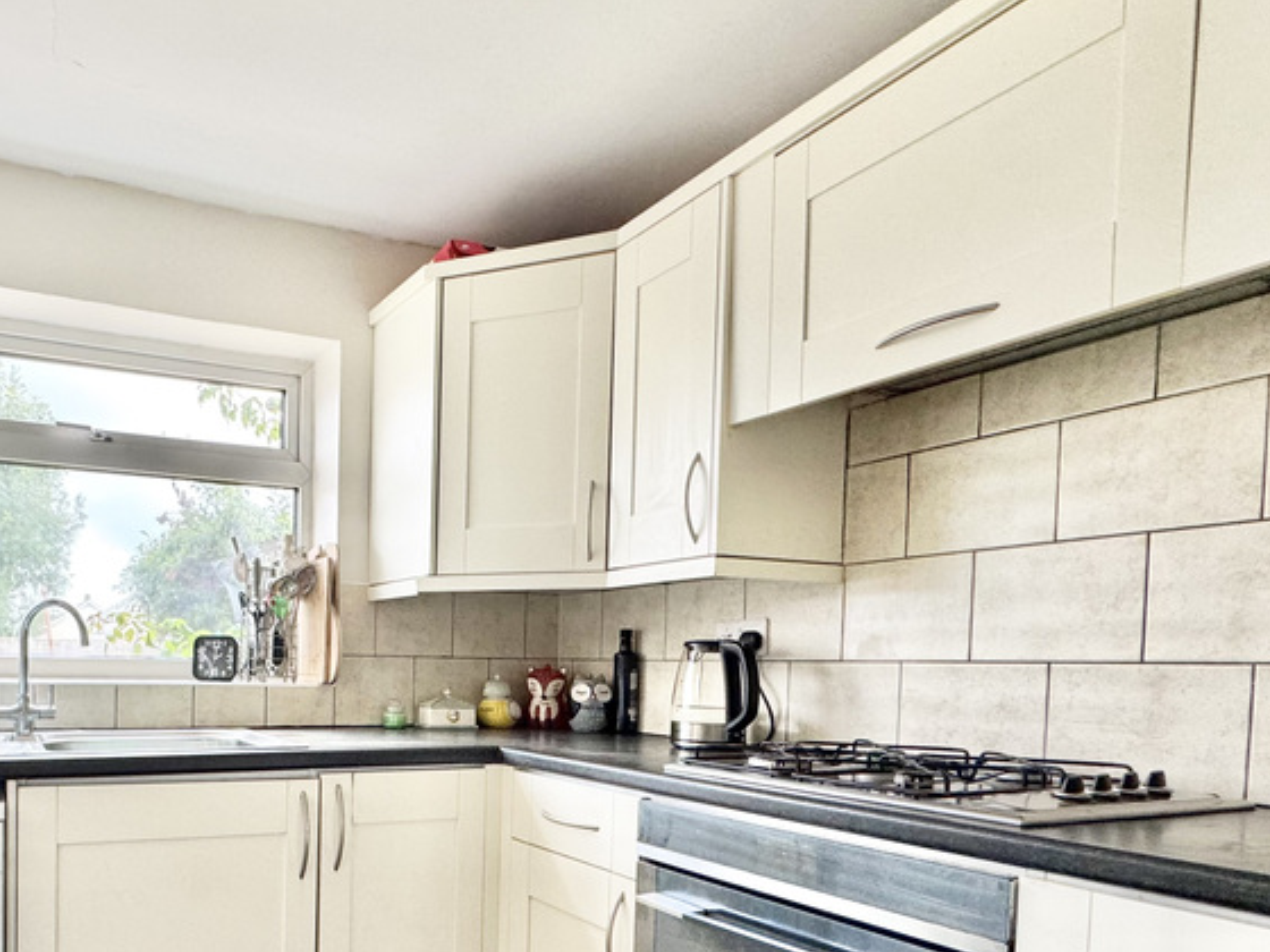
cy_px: 703
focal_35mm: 24
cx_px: 306
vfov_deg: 54.4
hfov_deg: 66.8
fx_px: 881
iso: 160
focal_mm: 2.22
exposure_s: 1/99
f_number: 2.2
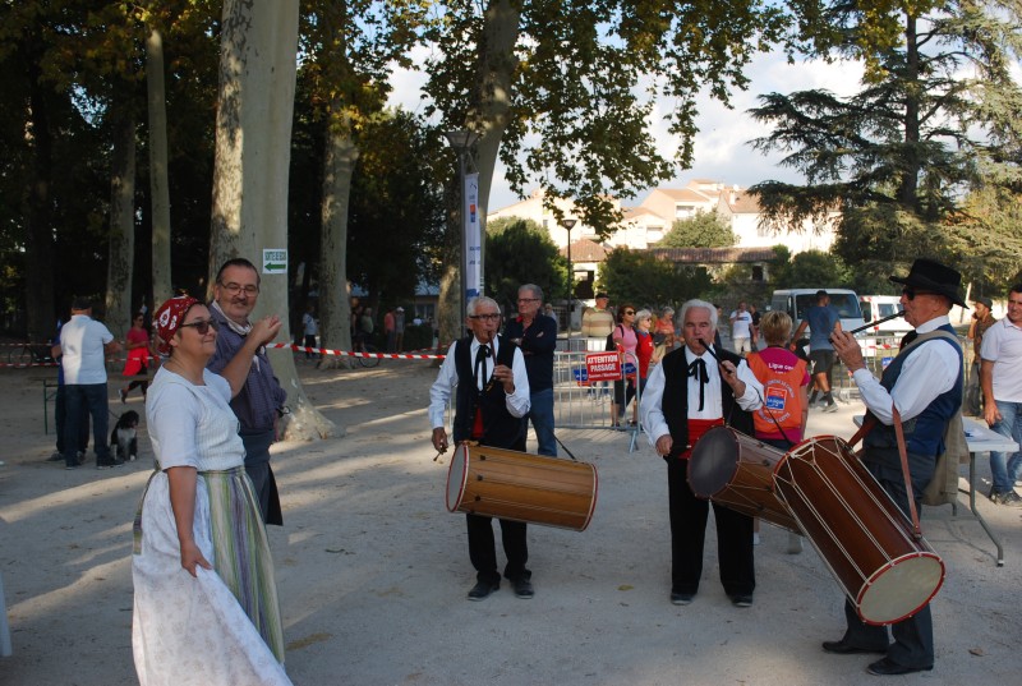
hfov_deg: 49.5
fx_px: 1109
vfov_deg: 34.4
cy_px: 343
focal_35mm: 39
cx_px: 511
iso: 100
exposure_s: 1/160
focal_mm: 26
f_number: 6.3
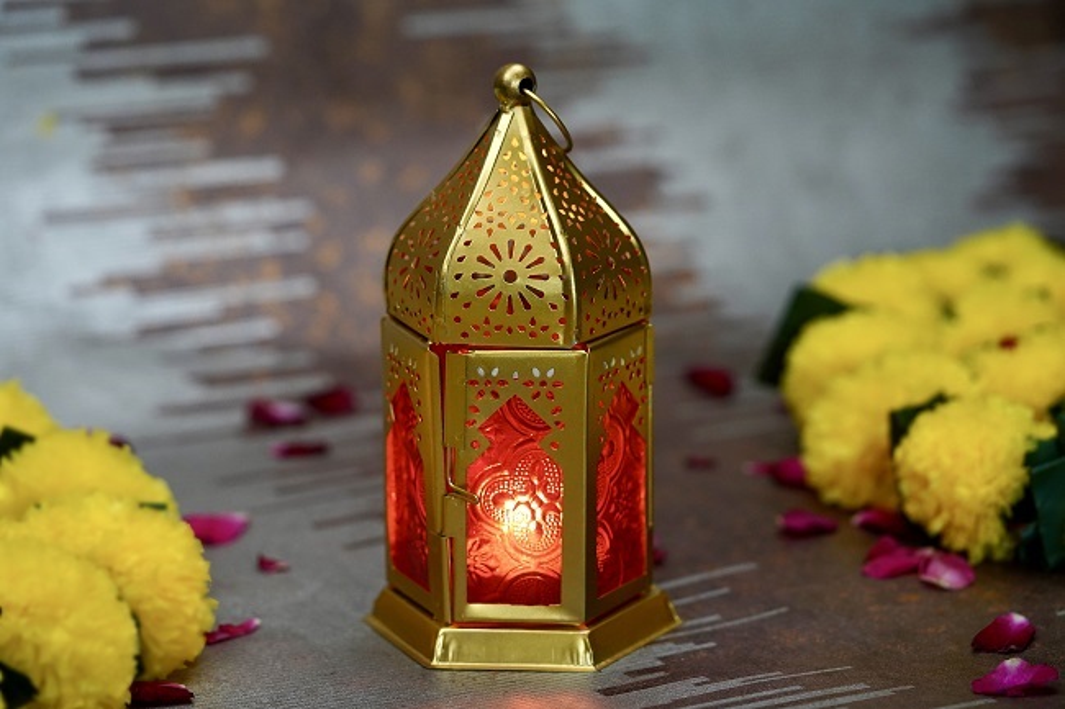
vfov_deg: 15.2
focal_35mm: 90
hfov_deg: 22.6
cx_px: 532
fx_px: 2662
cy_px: 354
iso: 2000
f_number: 4
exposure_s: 1/80
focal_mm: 90
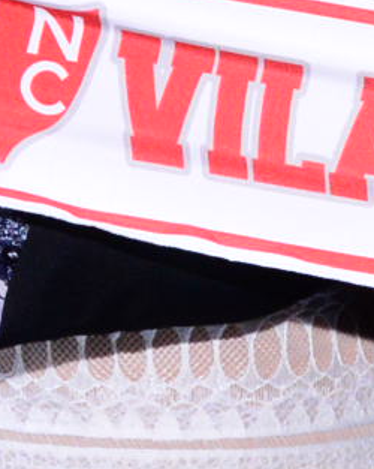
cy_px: -121
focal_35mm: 262
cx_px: 153
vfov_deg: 7.3
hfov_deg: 5.9
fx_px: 3629
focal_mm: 29
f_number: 7.1
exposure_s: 1/60
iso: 2500
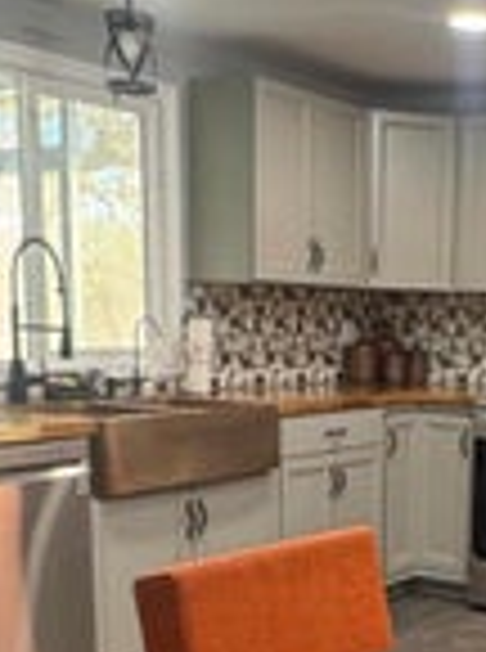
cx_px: 495
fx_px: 1166
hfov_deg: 22.6
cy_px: 531
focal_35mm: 62
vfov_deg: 30.4
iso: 320
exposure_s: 1/60
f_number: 2.2
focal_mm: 2.22
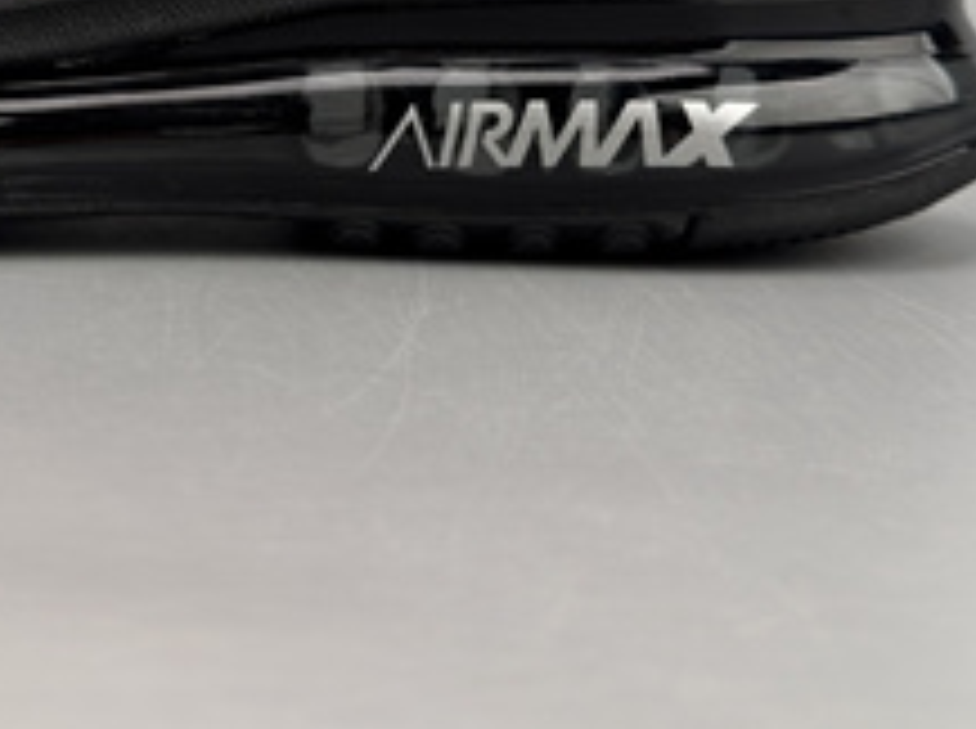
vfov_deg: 13.6
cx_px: 27
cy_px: -164
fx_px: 2956
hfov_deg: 18.3
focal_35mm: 105
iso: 100
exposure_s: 1/532
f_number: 1.78
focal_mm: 6.76
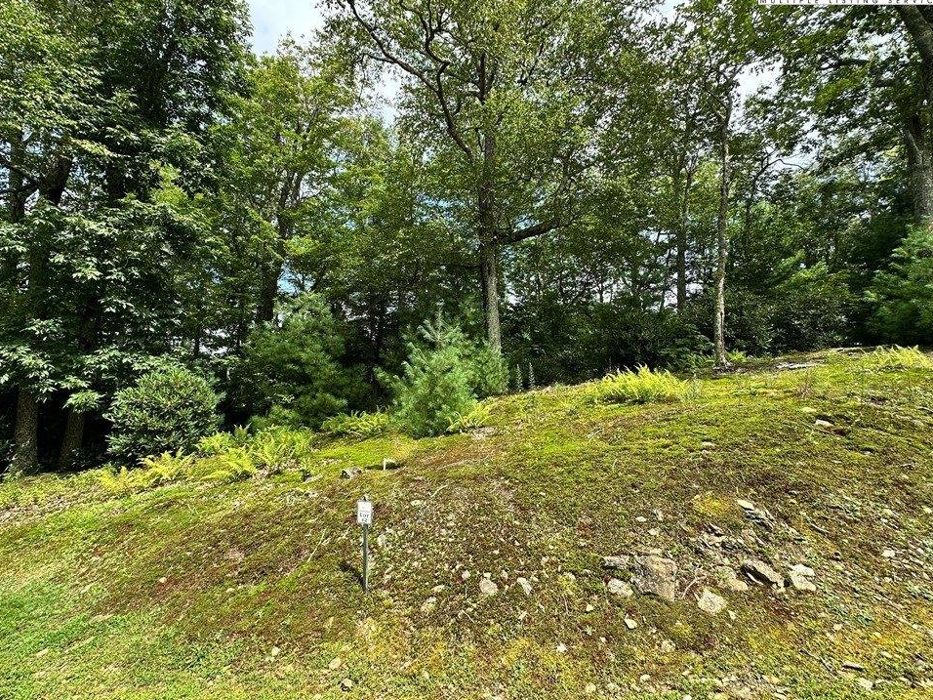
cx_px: 458
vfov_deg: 81.7
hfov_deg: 98.2
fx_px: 404
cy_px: 330
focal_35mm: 15
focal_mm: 2.22
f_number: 2.2
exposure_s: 1/678
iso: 40
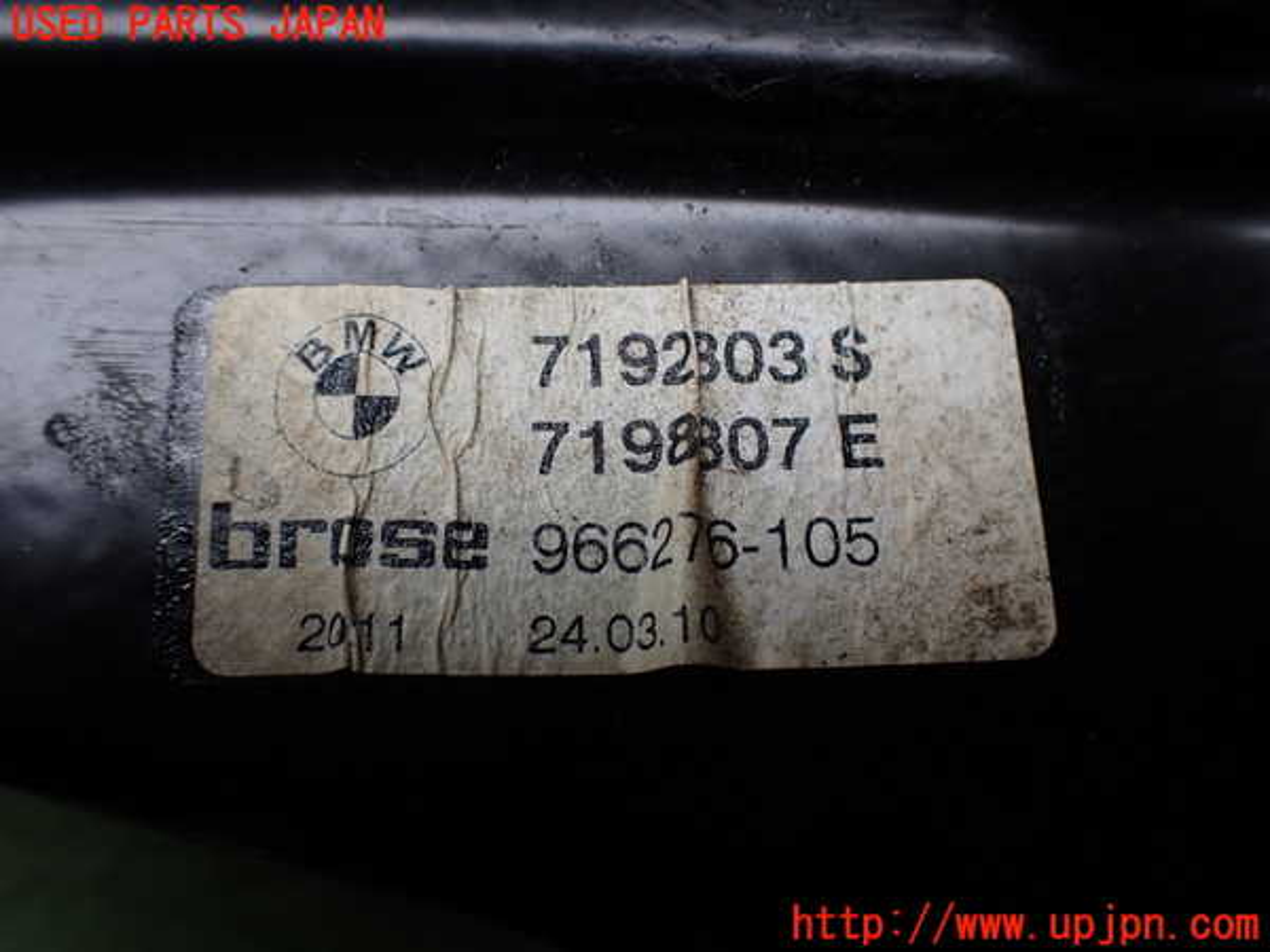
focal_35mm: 30
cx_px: 635
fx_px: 1101
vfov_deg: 46.8
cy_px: 476
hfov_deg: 60.0
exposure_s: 1/160
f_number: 3.2
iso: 100
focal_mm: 5.4
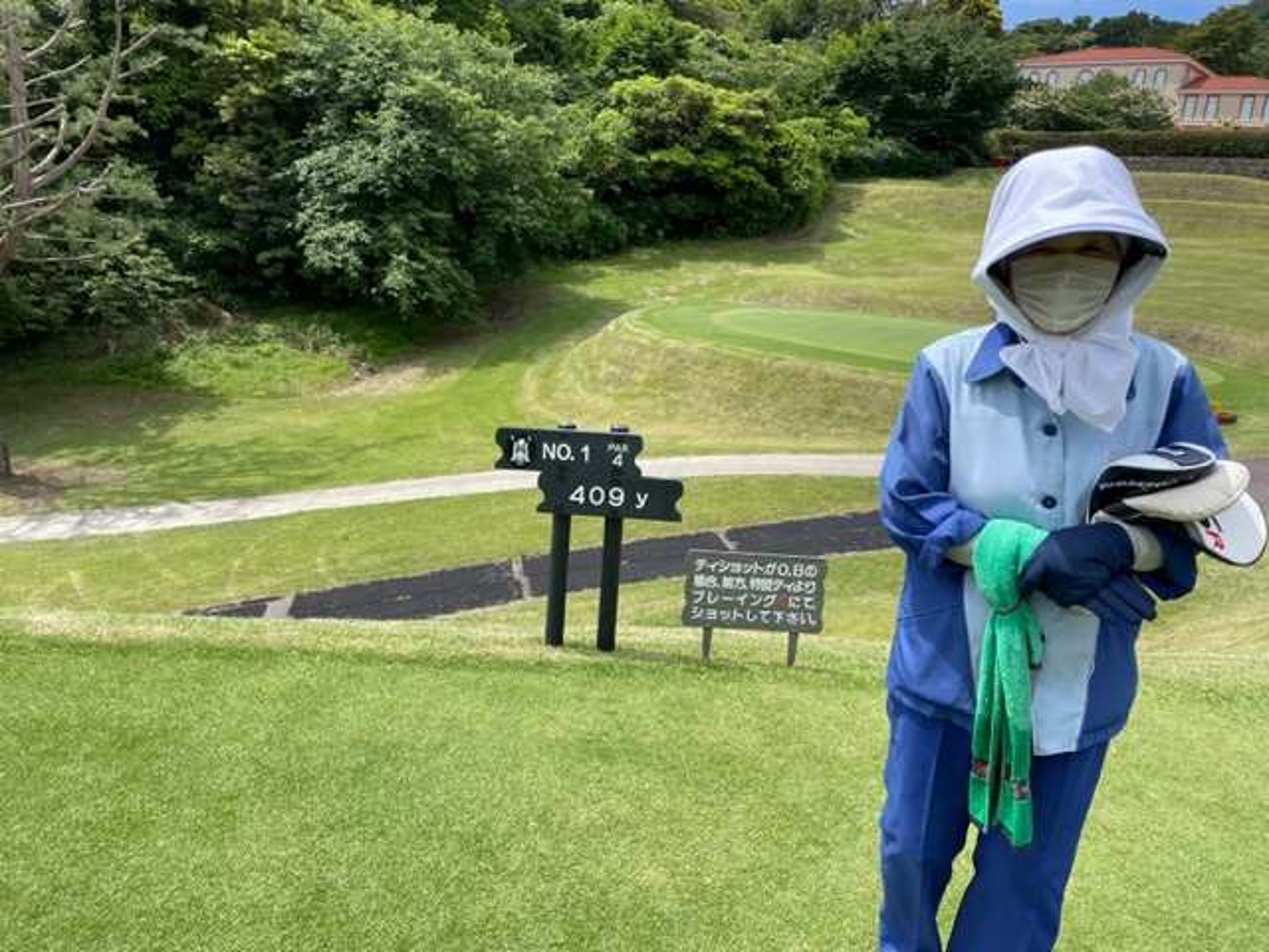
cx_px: 634
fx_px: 953
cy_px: 476
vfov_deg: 53.1
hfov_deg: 67.3
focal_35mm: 26
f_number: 1.6
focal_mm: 4.2
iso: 32
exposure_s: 1/2174
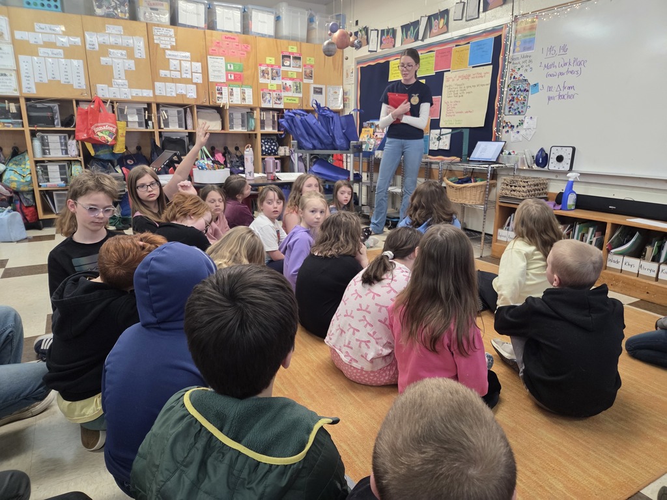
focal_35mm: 23
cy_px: 250
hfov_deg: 73.9
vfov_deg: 58.9
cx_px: 334
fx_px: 443
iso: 640
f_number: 1.8
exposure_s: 1/120
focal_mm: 5.4
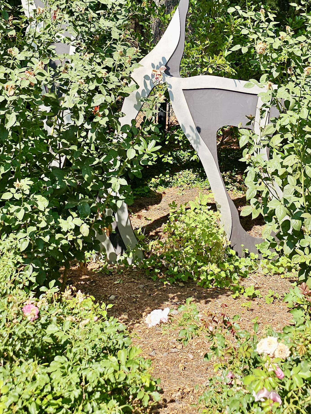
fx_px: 599
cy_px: 58
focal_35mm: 50
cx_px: 193
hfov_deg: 29.0
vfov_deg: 36.3
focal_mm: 6.3
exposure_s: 1/361
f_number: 1.7
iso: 10
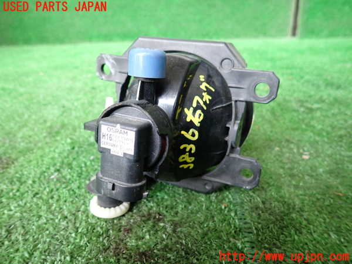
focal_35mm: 25
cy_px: 132
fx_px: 254
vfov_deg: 54.9
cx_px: 176
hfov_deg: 69.4
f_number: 2
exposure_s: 1/60
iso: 200
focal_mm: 4.5
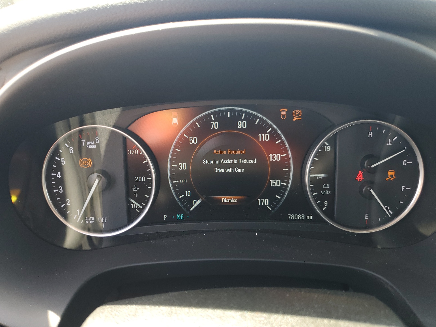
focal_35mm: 27
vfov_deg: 51.4
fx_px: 340
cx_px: 216
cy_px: 164
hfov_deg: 65.3
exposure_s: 1/132
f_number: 1.5
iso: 50
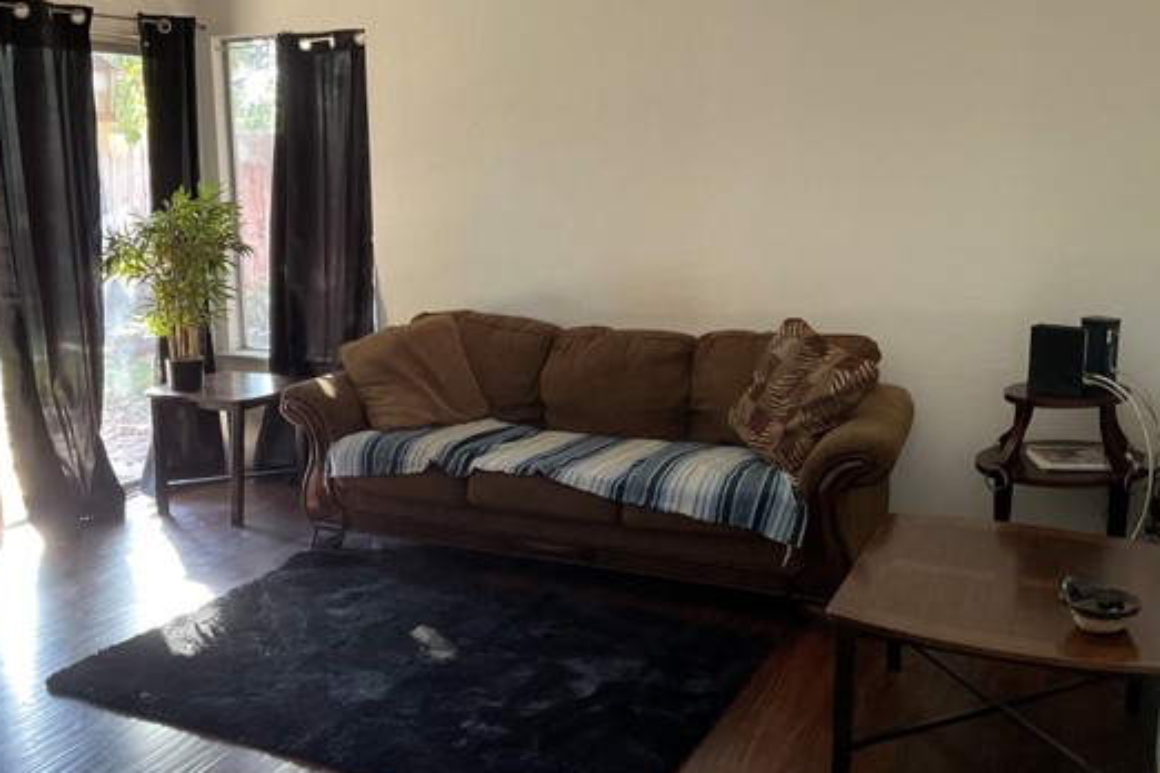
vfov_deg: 35.9
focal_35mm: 37
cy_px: 353
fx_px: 1192
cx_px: 573
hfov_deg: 51.9
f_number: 1.8
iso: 200
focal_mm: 3
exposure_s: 1/60
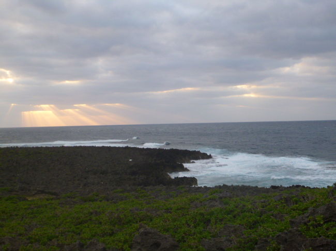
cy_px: 126
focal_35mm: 47
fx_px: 456
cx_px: 168
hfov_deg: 40.4
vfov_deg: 30.9
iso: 200
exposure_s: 1/80
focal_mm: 8.4
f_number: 4.5
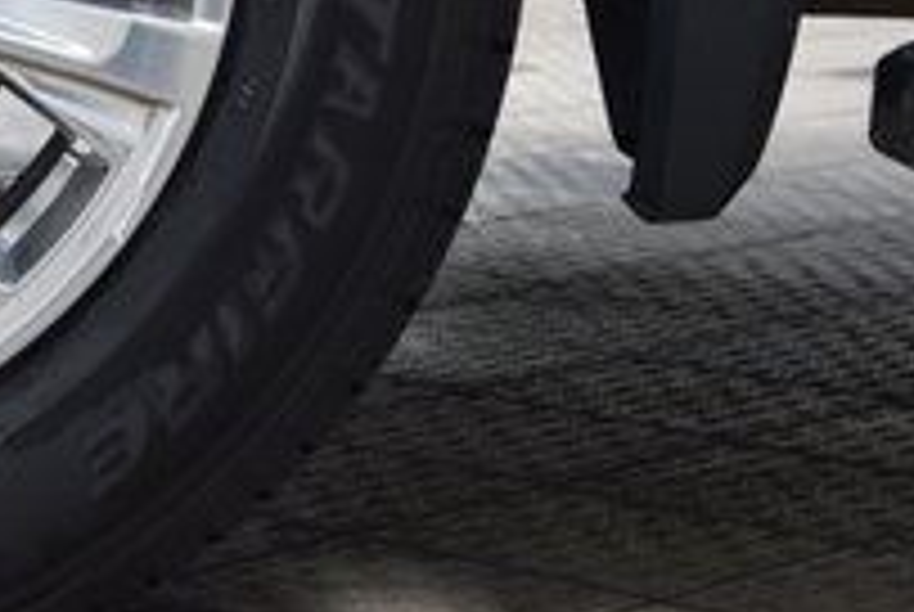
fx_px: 4322
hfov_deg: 11.7
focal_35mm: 170
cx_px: -333
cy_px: -137
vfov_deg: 8.0
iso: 800
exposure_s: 1/15
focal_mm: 36
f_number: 6.3
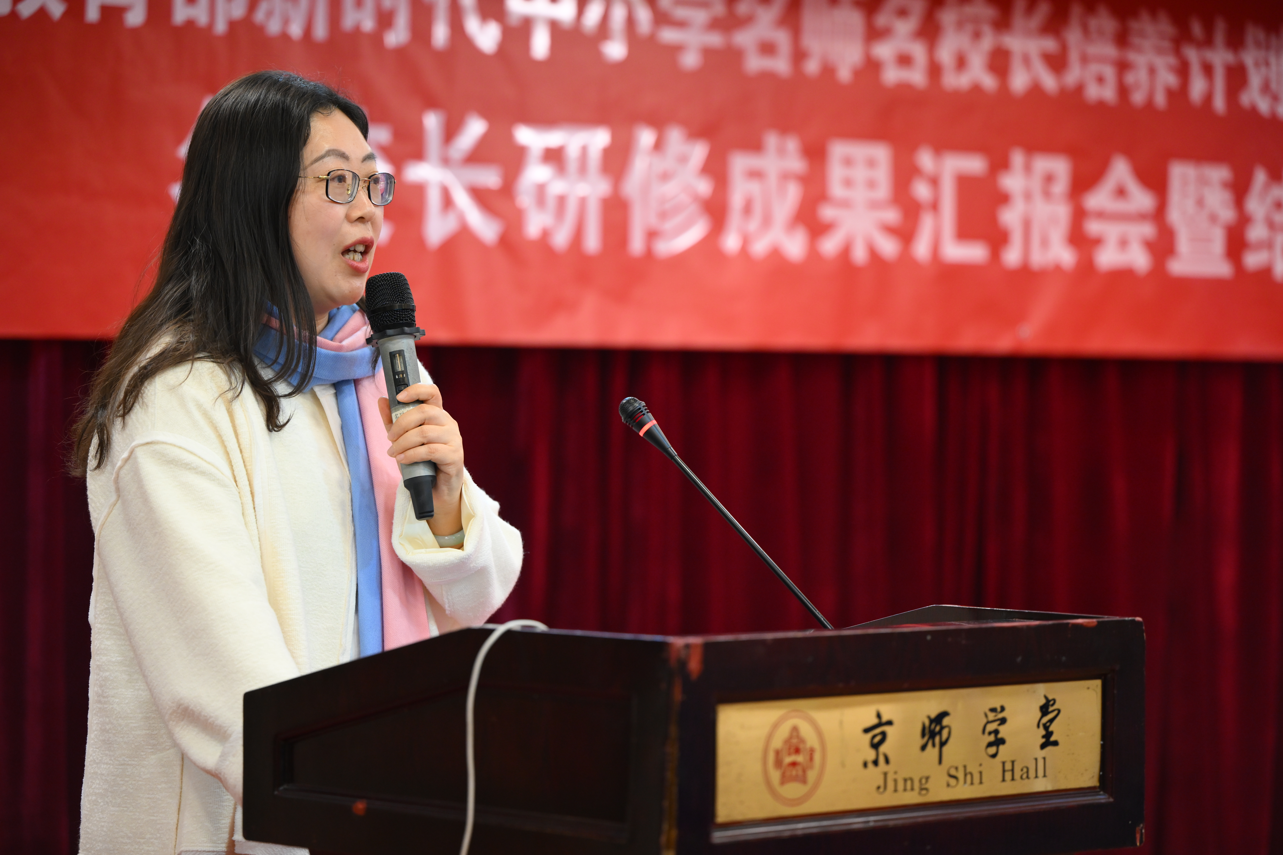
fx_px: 3742
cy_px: 428
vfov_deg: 13.0
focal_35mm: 105
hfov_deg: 19.5
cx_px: 642
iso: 1250
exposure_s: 1/100
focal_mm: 105
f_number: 2.8
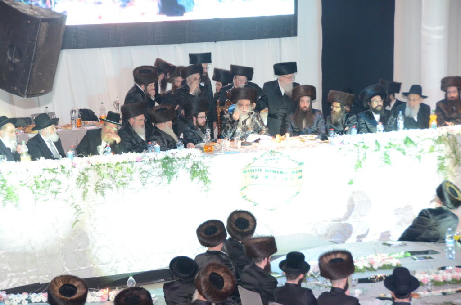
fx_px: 1437
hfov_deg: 18.2
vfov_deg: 12.1
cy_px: 152
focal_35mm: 112
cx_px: 230
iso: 2500
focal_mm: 75
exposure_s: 1/60
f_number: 5.6
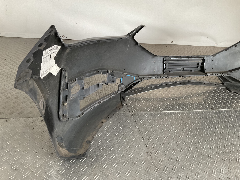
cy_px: 90
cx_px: 120
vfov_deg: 48.2
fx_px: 201
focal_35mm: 29
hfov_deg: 61.7
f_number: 1.8
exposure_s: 1/60
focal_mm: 3
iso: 125
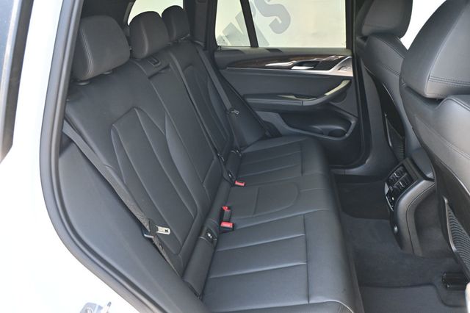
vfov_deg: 45.6
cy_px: 156
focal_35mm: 28
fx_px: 372
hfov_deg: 64.6
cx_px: 235
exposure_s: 1/125
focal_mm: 19
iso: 800
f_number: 3.8
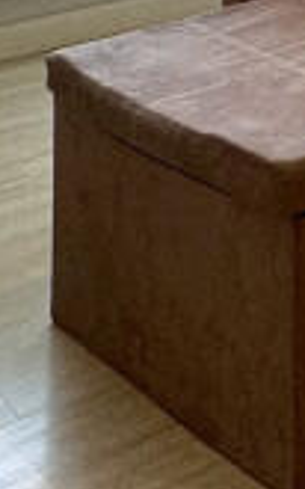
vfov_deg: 17.7
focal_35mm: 92
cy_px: -412
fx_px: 1225
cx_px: 1013
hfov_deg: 9.6
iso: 125
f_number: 2.2
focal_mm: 2.22
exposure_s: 1/100
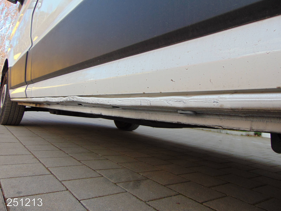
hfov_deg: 69.4
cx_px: 140
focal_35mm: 25
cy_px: 106
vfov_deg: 54.9
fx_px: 203
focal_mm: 4.5
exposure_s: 1/250
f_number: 3
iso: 80
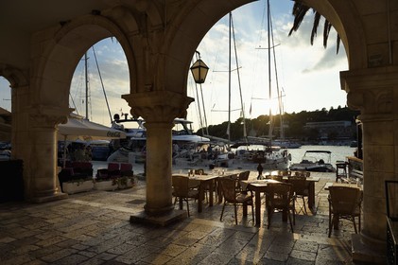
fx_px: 265
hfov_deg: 73.8
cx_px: 199
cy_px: 132
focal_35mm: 24
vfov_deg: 53.1
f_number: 8
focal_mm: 24
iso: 200
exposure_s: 1/640
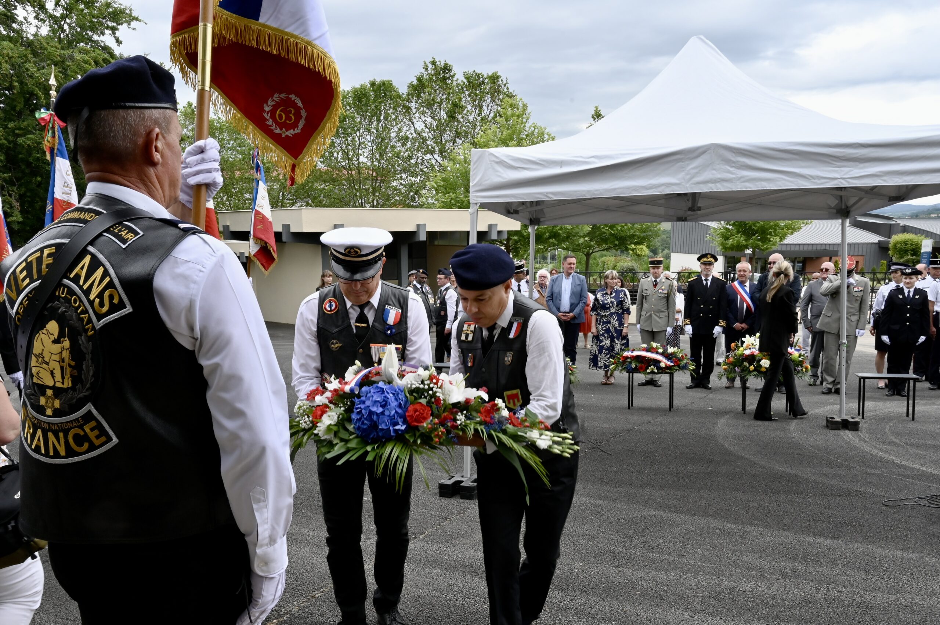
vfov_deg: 50.3
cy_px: 312
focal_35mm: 26
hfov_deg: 70.5
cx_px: 470
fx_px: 665
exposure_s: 1/125
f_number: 16
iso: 800
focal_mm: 25.5
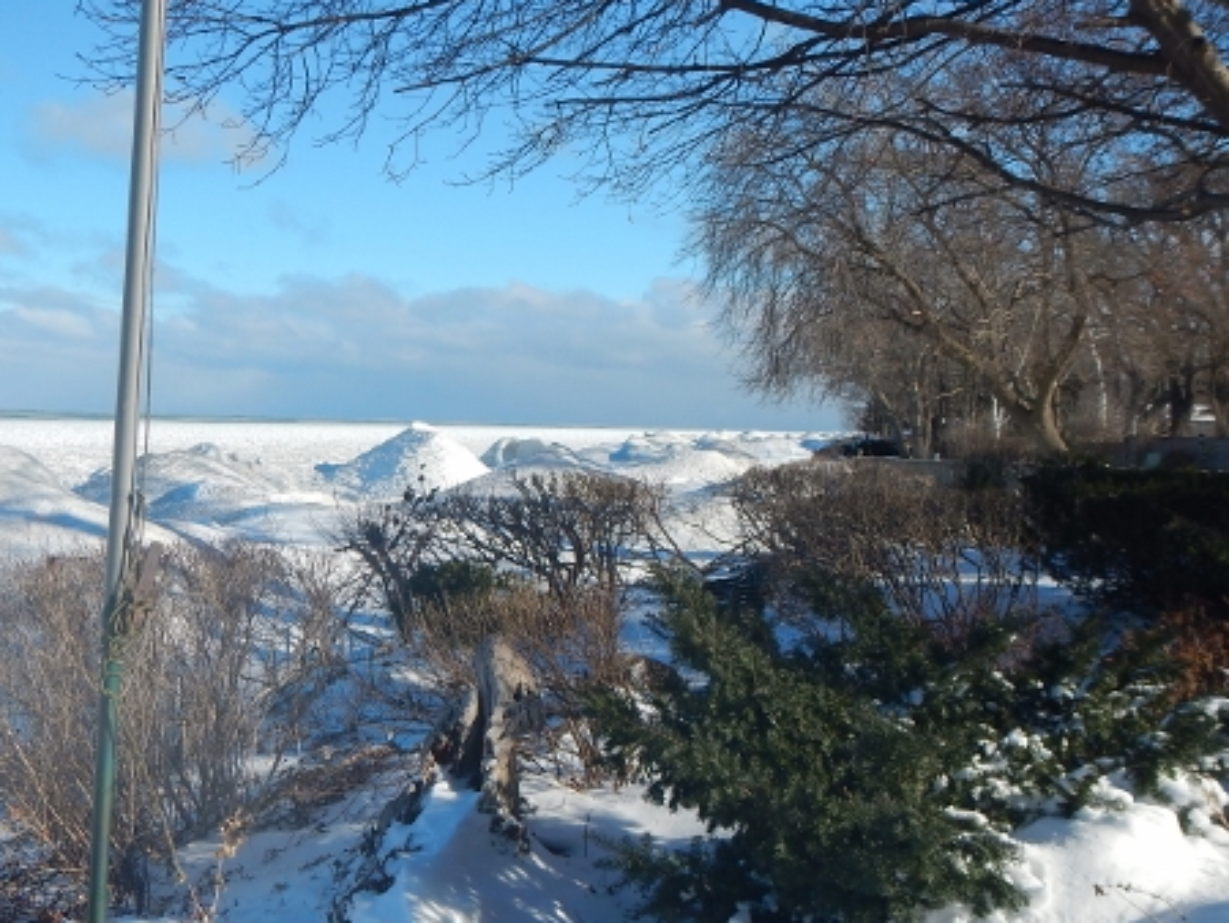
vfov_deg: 32.9
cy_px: 472
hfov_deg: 42.8
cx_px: 519
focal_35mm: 44
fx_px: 1563
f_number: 3.9
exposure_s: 1/1000
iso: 125
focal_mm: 5.9
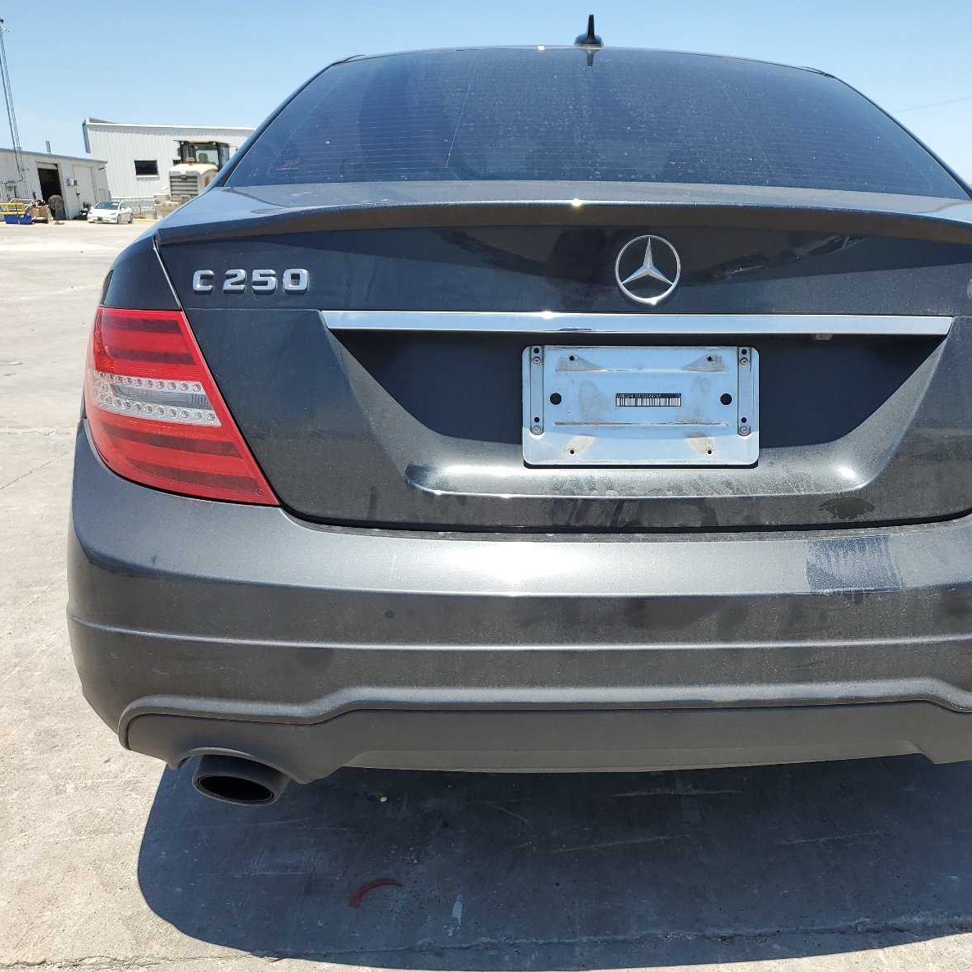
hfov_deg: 52.1
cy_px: 484
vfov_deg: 52.5
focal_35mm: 31
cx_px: 593
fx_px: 985
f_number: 1.5
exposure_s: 1/2000
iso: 50
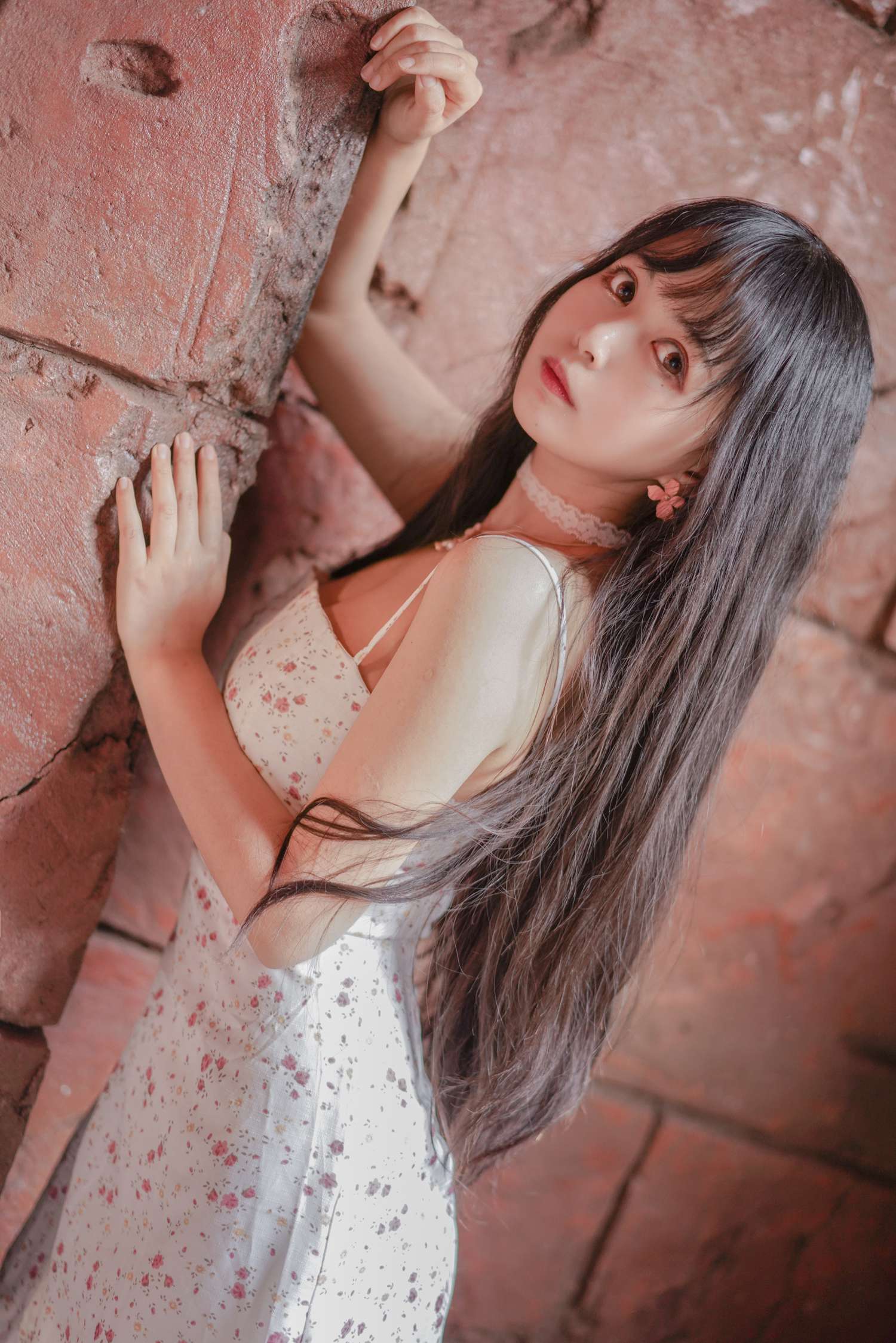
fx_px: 2053
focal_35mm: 55
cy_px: 672
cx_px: 448
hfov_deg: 24.6
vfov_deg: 36.2
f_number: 1.8
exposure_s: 1/80
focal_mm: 55
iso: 640
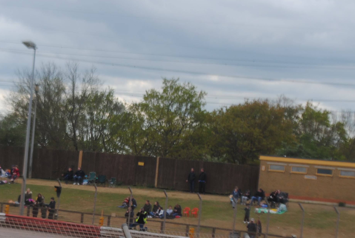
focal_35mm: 173
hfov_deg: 11.8
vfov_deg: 7.9
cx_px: 99
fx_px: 1709
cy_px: 220
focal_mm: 55
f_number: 7.1
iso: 100
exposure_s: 1/200
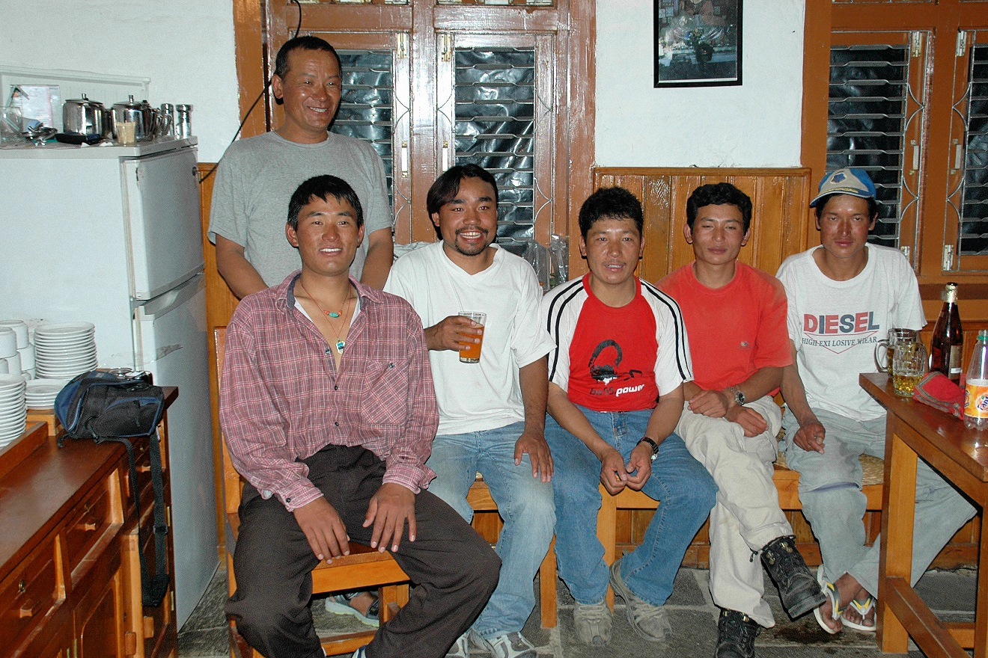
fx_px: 1317
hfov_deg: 41.1
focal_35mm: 48
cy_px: 329
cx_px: 494
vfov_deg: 28.1
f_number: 4.2
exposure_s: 1/60
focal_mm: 32
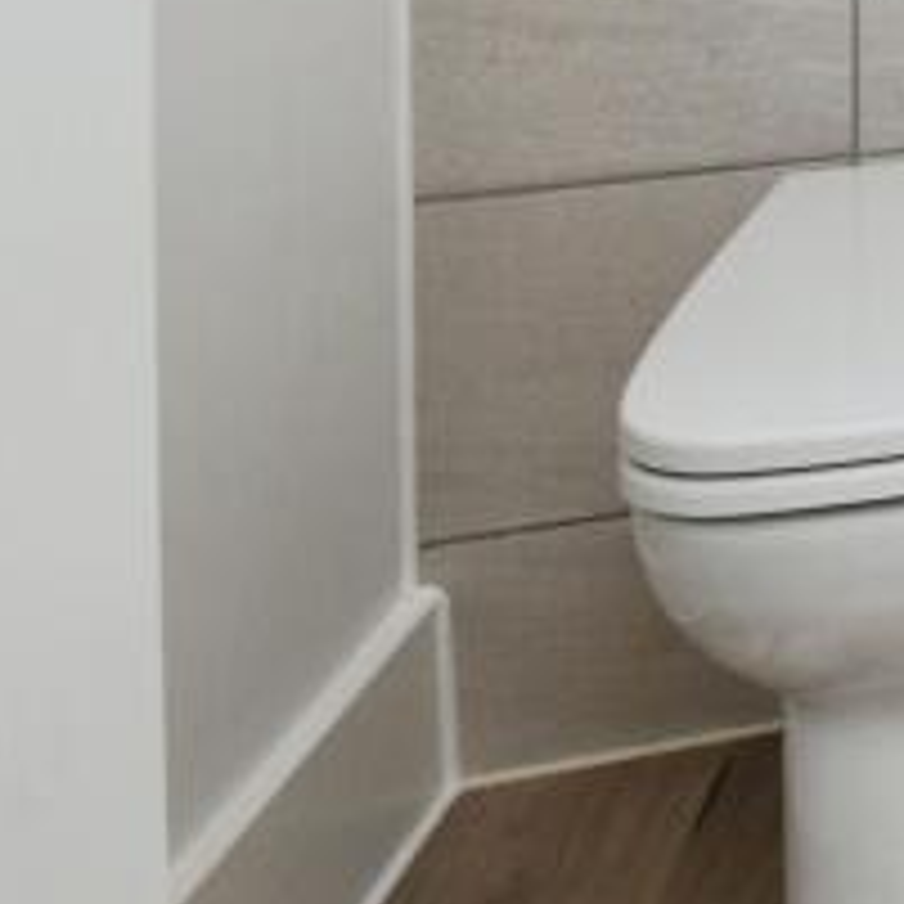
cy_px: -474
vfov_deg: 21.8
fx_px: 1920
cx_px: 2141
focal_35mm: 65
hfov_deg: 15.3
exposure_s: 1/60
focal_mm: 15
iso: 800
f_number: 11
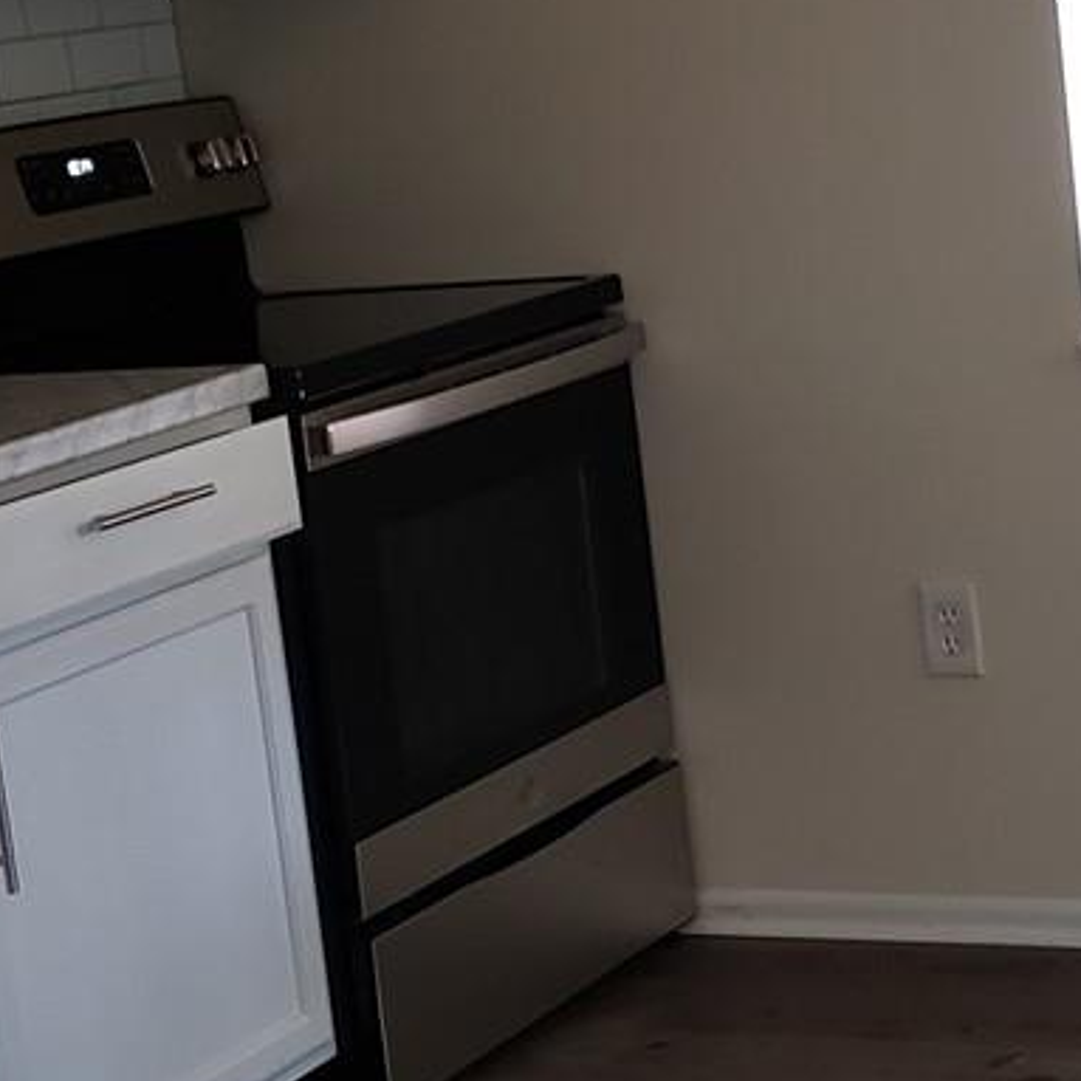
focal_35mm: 96
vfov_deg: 18.1
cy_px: 500
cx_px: 827
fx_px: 3392
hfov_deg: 18.0
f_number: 1.5
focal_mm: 4.3
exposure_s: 1/29
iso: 250
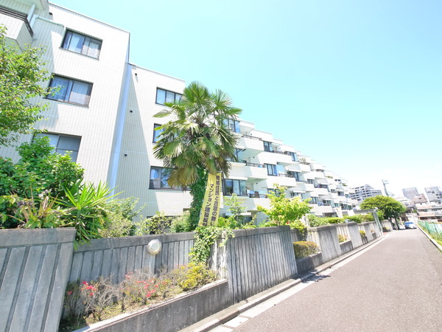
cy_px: 166
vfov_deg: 85.7
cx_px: 221
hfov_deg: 102.1
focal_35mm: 14
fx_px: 179
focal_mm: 7
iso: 640
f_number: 5.6
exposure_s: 1/200
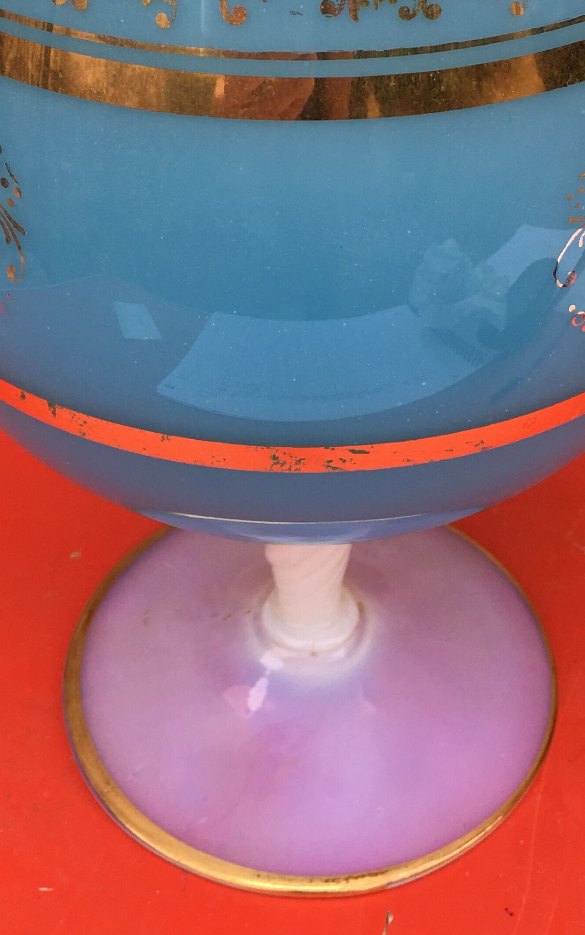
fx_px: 1479
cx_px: 296
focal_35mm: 58
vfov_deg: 33.6
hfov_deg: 22.4
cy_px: 132
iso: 25
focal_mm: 4.15
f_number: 2.2
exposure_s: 1/366
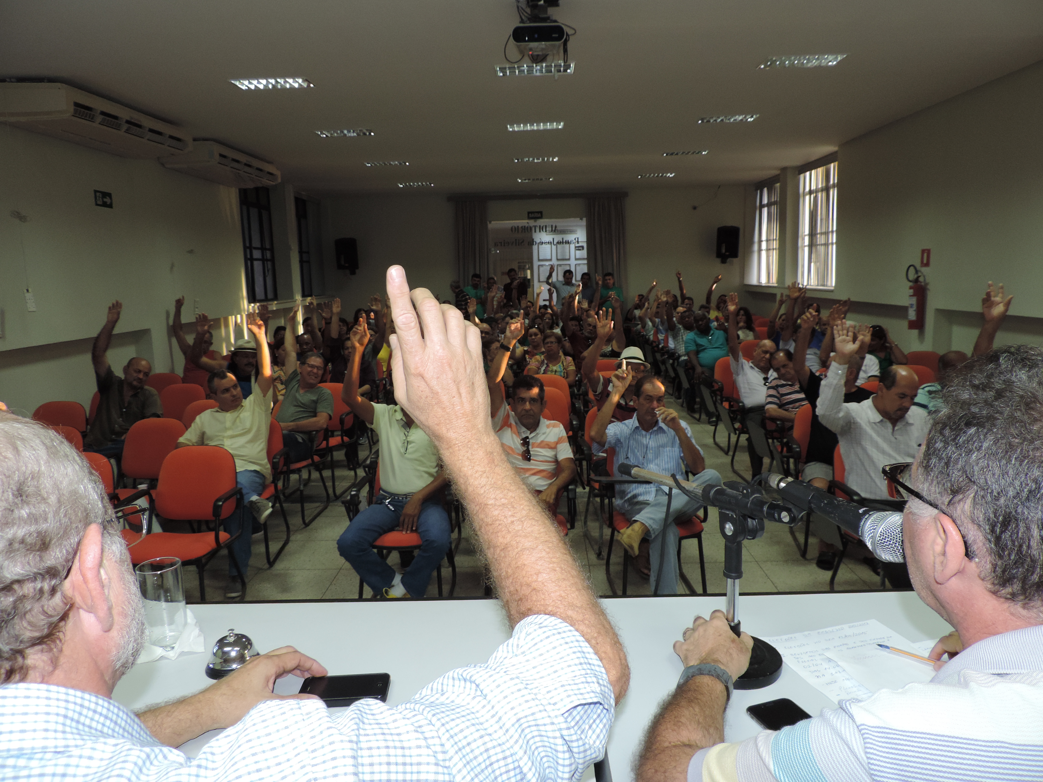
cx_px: 522
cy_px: 391
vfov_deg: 56.8
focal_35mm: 24
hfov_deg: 71.6
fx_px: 723
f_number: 3
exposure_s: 1/30
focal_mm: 4.3
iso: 200
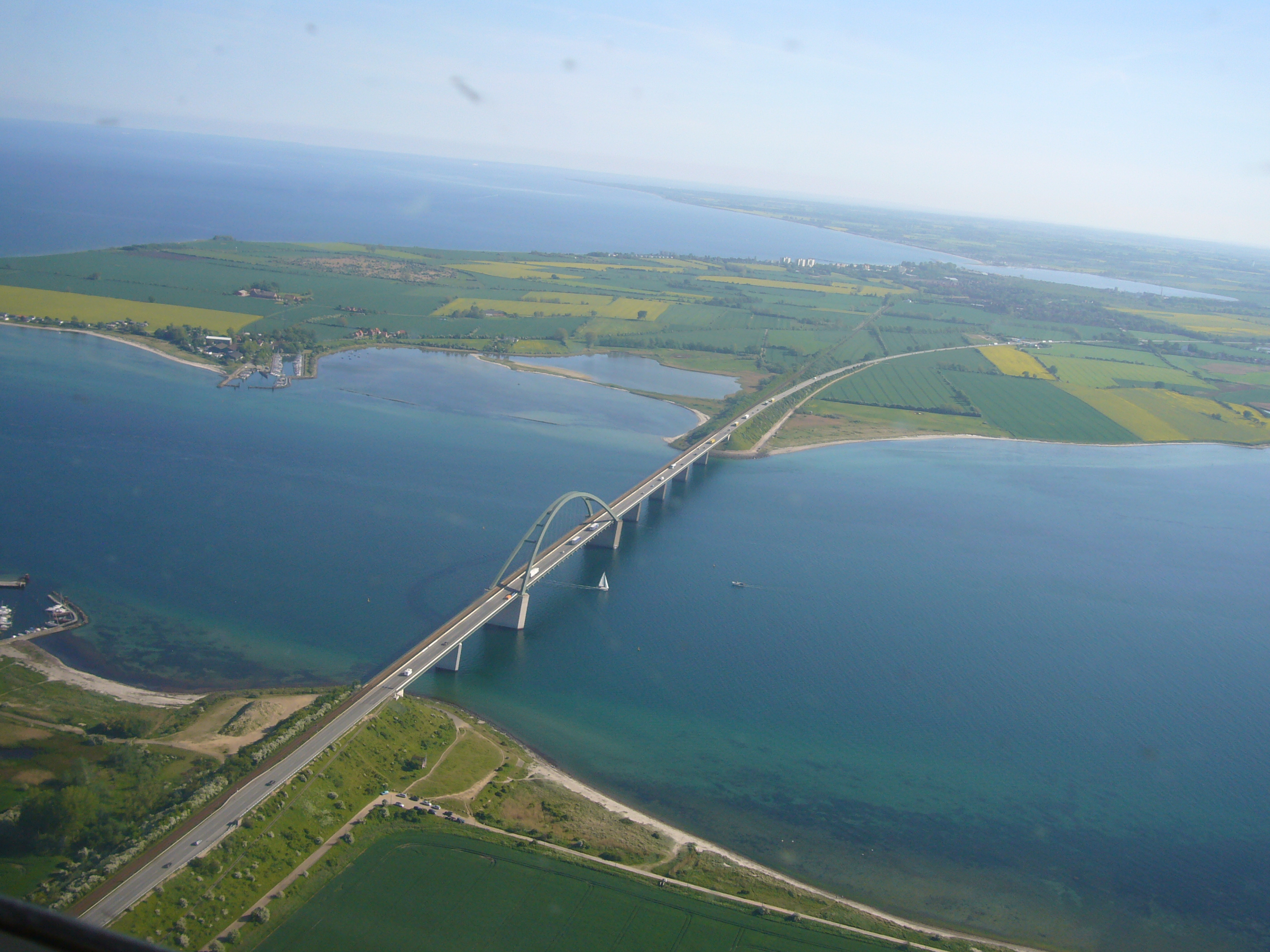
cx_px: 635
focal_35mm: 39
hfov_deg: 47.9
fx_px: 1431
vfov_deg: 36.8
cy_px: 476
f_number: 6.3
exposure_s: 1/250
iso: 80
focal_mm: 6.4
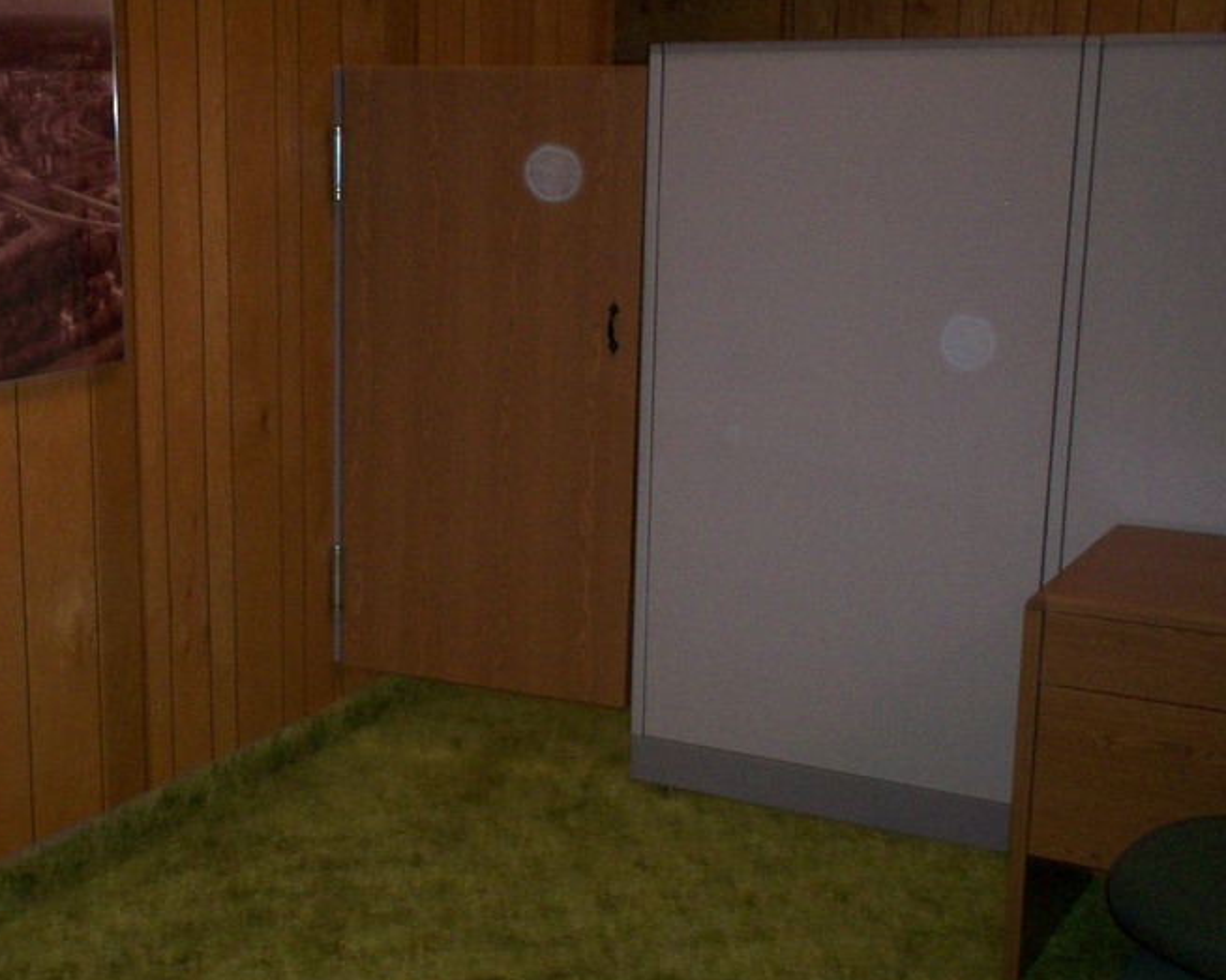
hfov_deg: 33.8
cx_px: 390
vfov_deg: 27.6
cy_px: 521
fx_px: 1995
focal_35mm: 55
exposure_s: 1/60
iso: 140
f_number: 4.5
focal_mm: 6
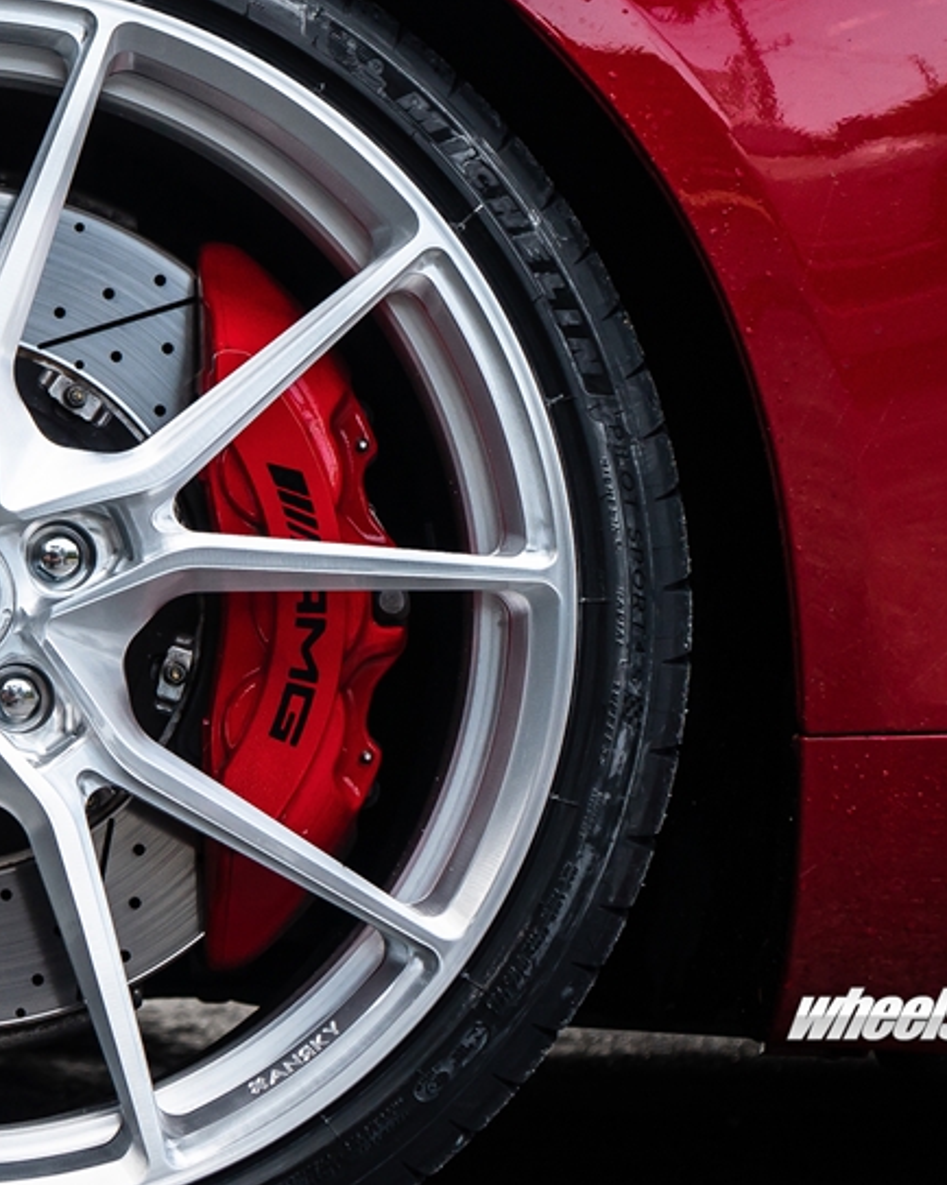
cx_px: -495
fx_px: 5118
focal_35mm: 146
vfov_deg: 13.1
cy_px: 255
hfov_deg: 10.2
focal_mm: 44
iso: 200
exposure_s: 1/200
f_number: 4
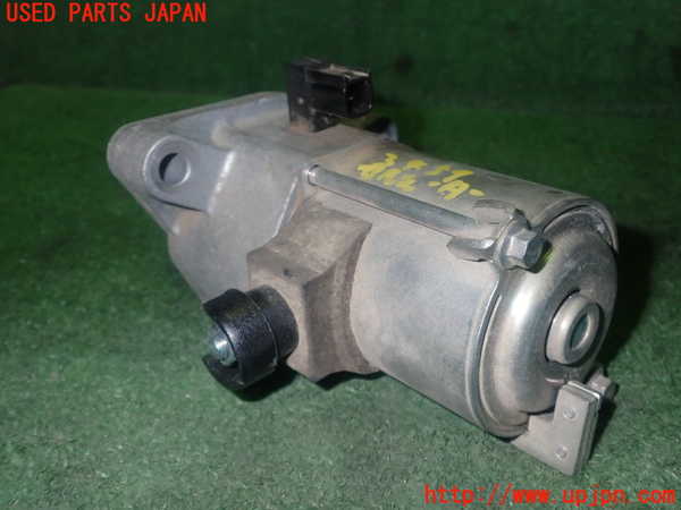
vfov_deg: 39.7
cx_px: 340
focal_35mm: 36
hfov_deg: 51.4
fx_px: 708
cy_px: 255
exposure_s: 1/40
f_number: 7.1
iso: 400
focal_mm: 6.37
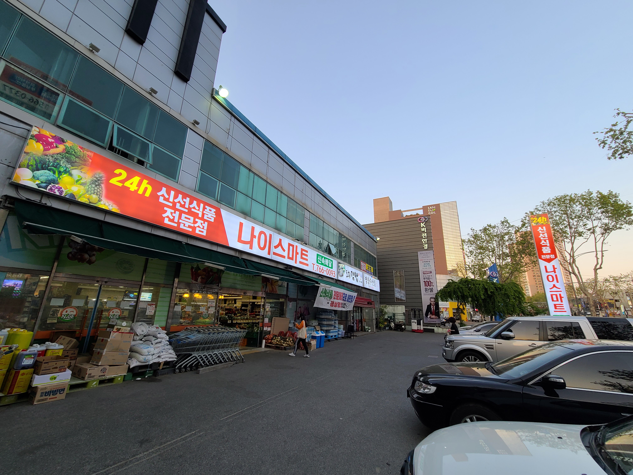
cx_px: 316
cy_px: 238
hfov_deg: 106.2
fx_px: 238
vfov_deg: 89.9
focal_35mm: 13
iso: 50
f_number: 2.2
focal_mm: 2.2
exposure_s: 1/147
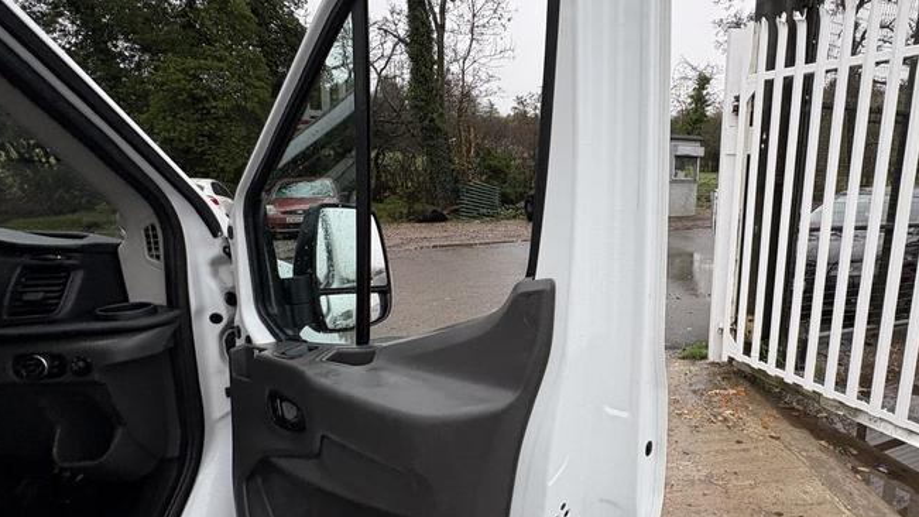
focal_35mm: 21
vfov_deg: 53.5
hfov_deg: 81.4
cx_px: 603
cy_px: 283
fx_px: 512
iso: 40
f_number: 2.2
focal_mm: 2.22
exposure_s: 1/99
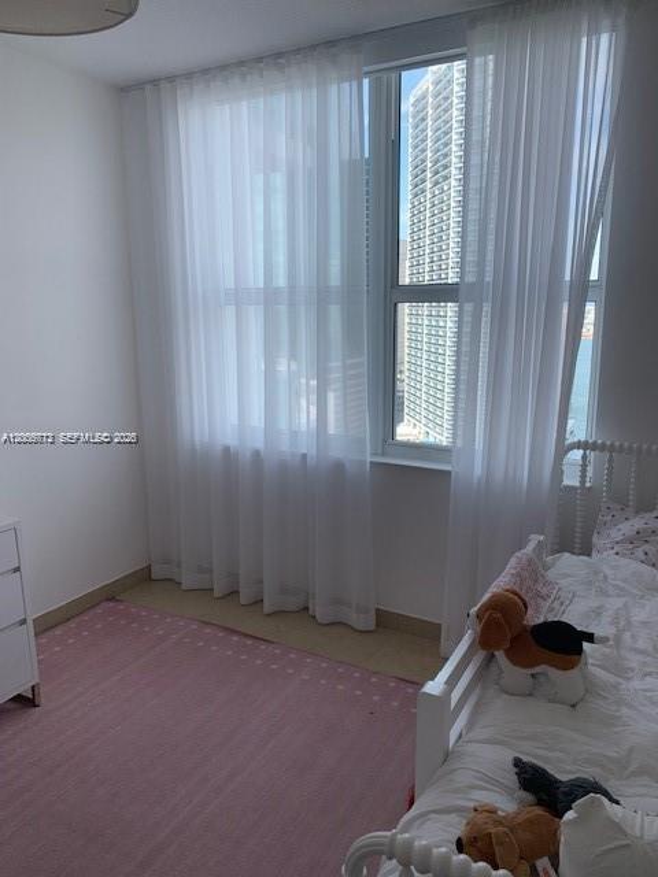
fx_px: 659
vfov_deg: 67.3
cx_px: 329
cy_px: 438
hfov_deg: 53.1
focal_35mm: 26
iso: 25
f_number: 1.8
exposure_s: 1/288
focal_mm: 4.25
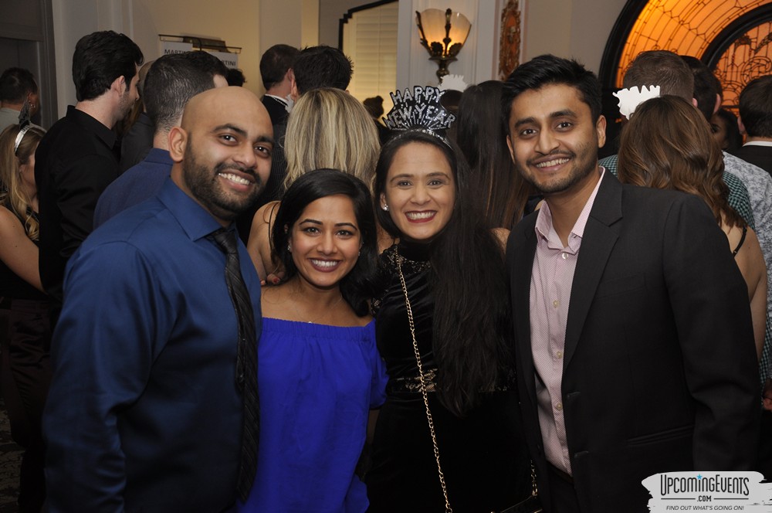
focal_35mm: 45
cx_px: 386
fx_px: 964
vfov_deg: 29.8
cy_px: 256
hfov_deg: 43.7
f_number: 5
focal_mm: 30
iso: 400
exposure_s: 1/60
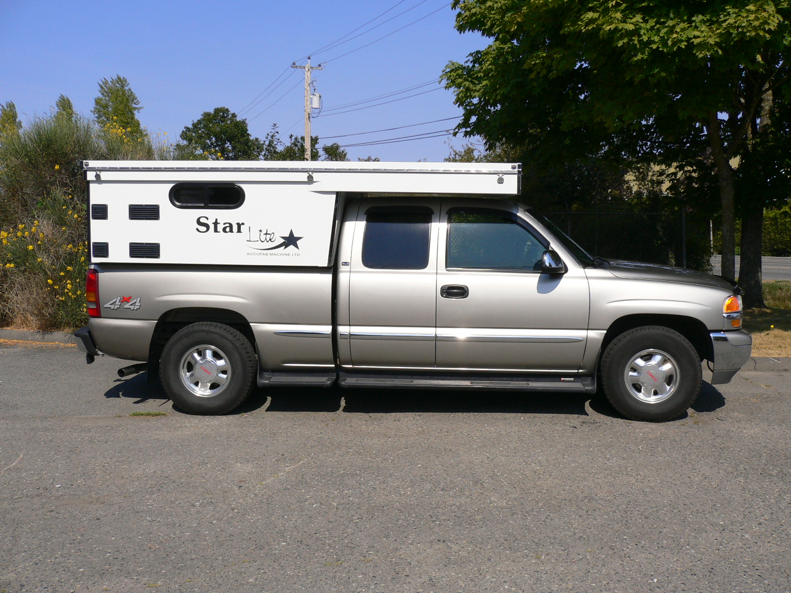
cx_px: 396
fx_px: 800
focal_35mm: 35
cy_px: 296
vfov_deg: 40.7
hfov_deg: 52.6
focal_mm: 5.8
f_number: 5.6
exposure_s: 1/500
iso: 80
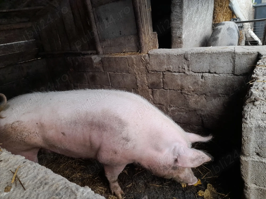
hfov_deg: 69.4
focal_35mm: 25
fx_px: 192
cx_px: 133
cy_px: 100
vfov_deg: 54.9
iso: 20
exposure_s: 1/100
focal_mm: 4.6
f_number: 2
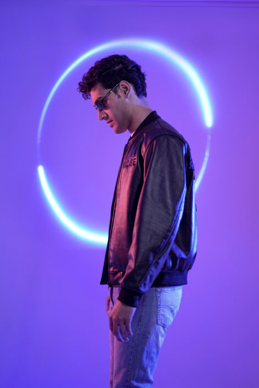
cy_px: 194
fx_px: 917
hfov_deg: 16.1
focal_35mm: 85
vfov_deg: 23.9
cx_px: 130
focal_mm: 85
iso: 800
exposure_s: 1/200
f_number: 1.8
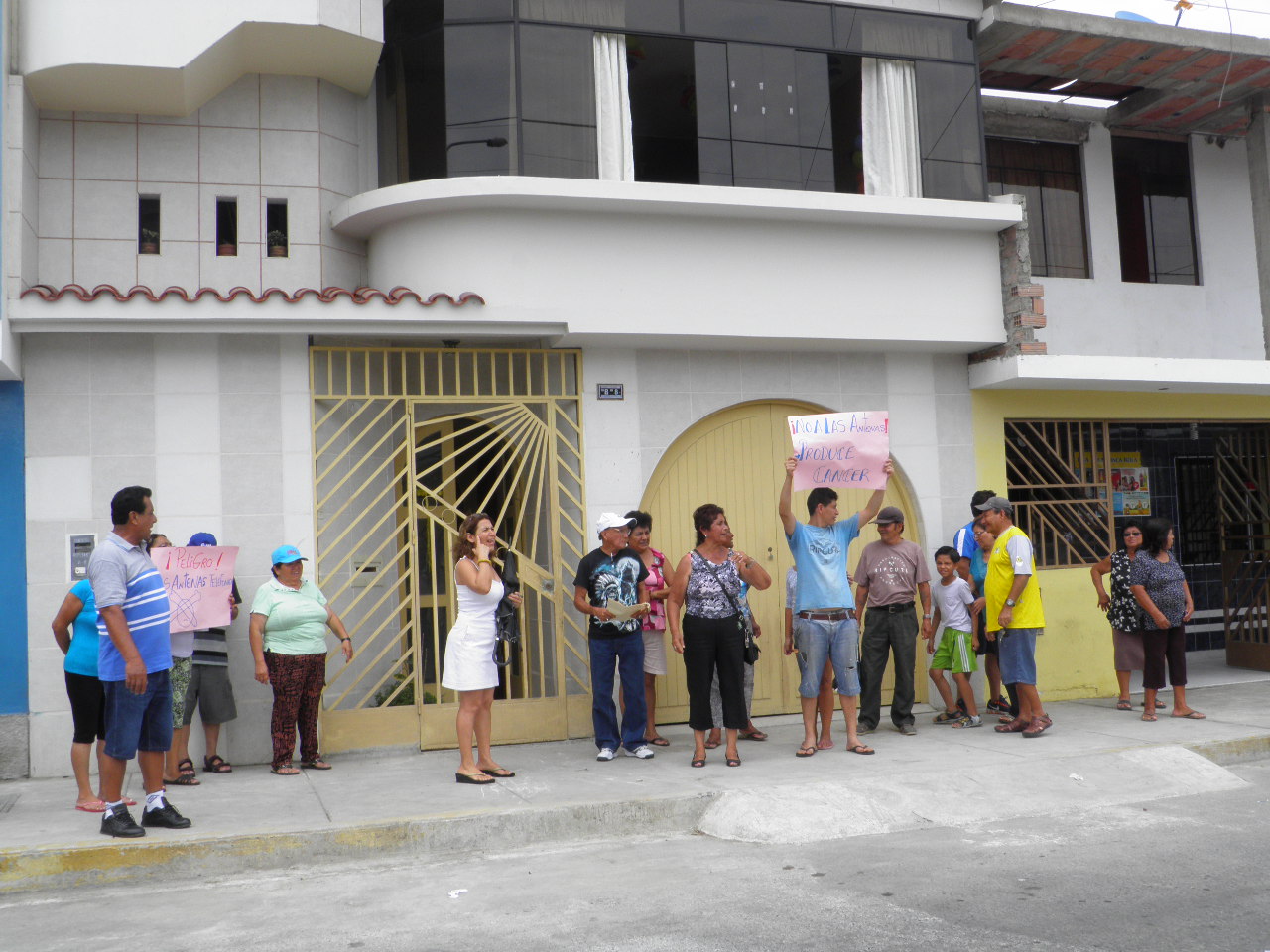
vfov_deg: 40.7
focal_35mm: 35
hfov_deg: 52.6
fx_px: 1284
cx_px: 635
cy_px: 476
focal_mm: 6.3
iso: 50
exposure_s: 1/250
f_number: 5.5
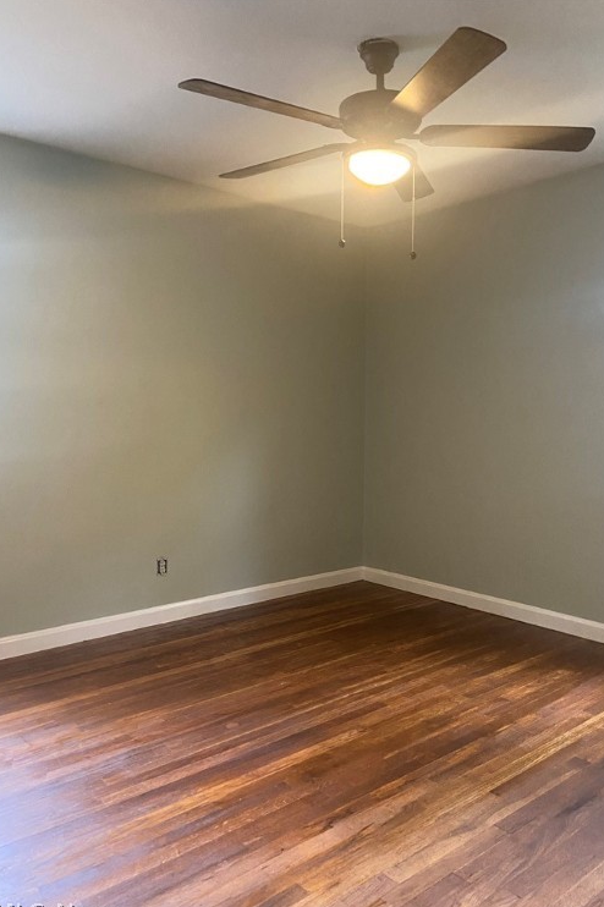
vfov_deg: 65.5
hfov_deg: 46.3
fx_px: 705
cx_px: 337
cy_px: 465
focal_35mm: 28
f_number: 1.8
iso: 500
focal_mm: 4.25
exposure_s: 1/60
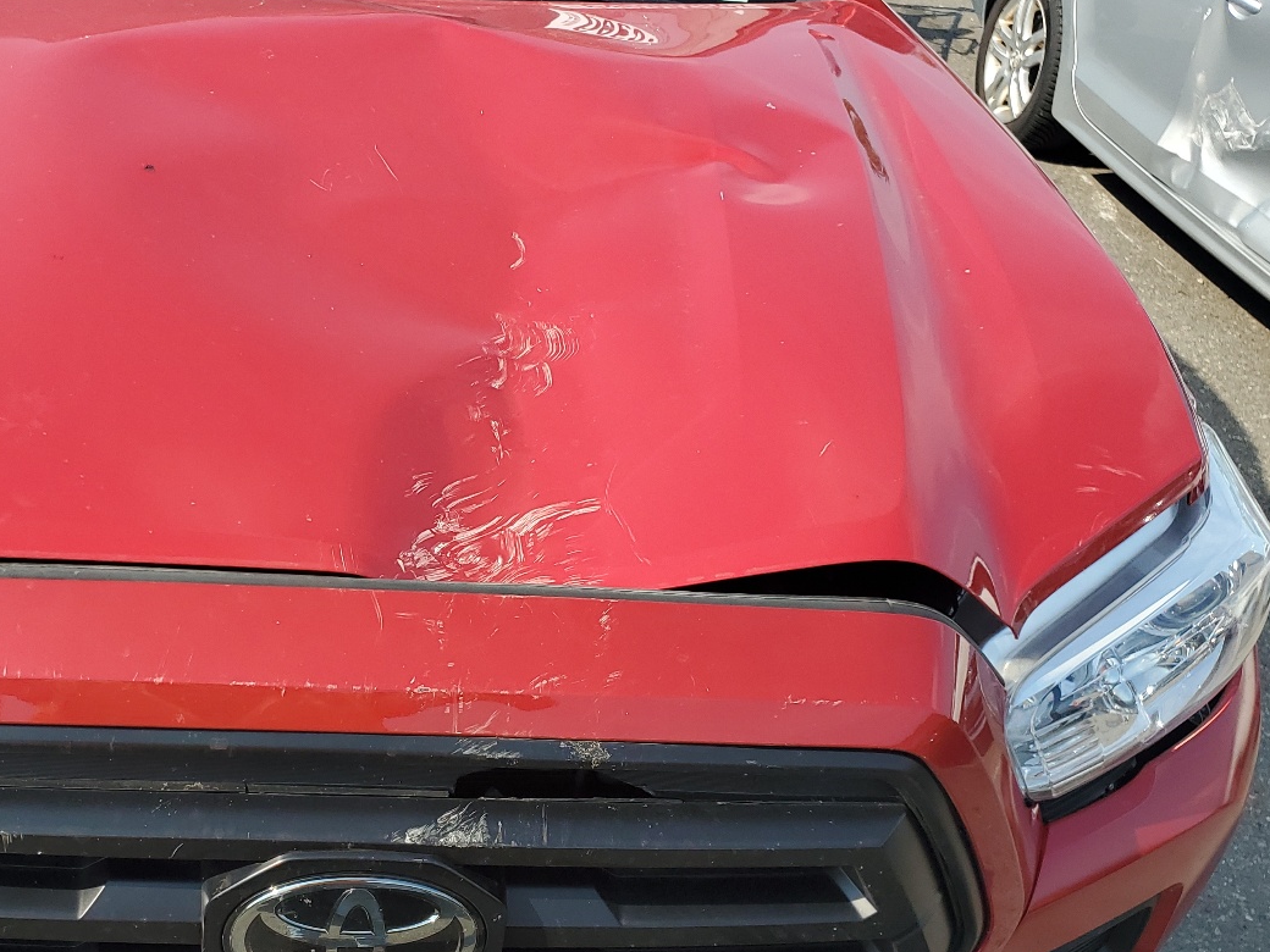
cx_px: 339
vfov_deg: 35.7
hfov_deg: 45.4
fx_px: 1468
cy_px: 604
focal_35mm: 40
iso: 50
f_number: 1.5
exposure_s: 1/1667
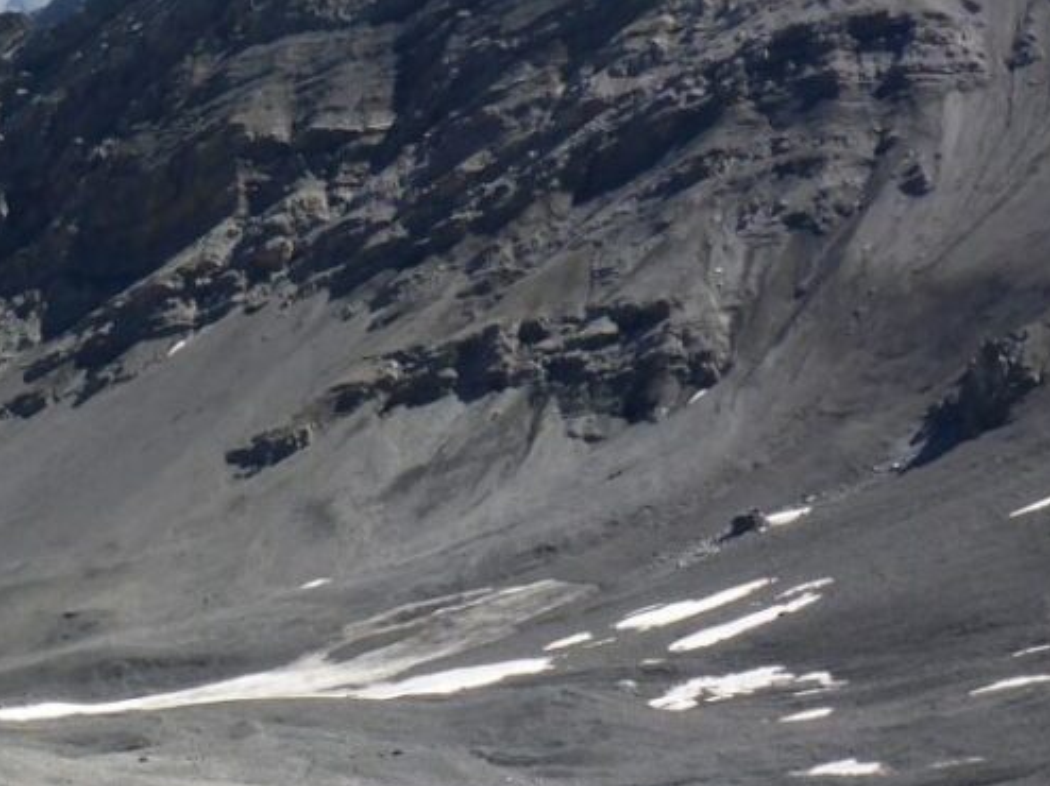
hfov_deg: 24.1
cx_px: -83
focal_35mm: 76
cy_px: 485
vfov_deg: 19.3
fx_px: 2304
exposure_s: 1/1000
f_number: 3.3
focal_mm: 4.9
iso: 100
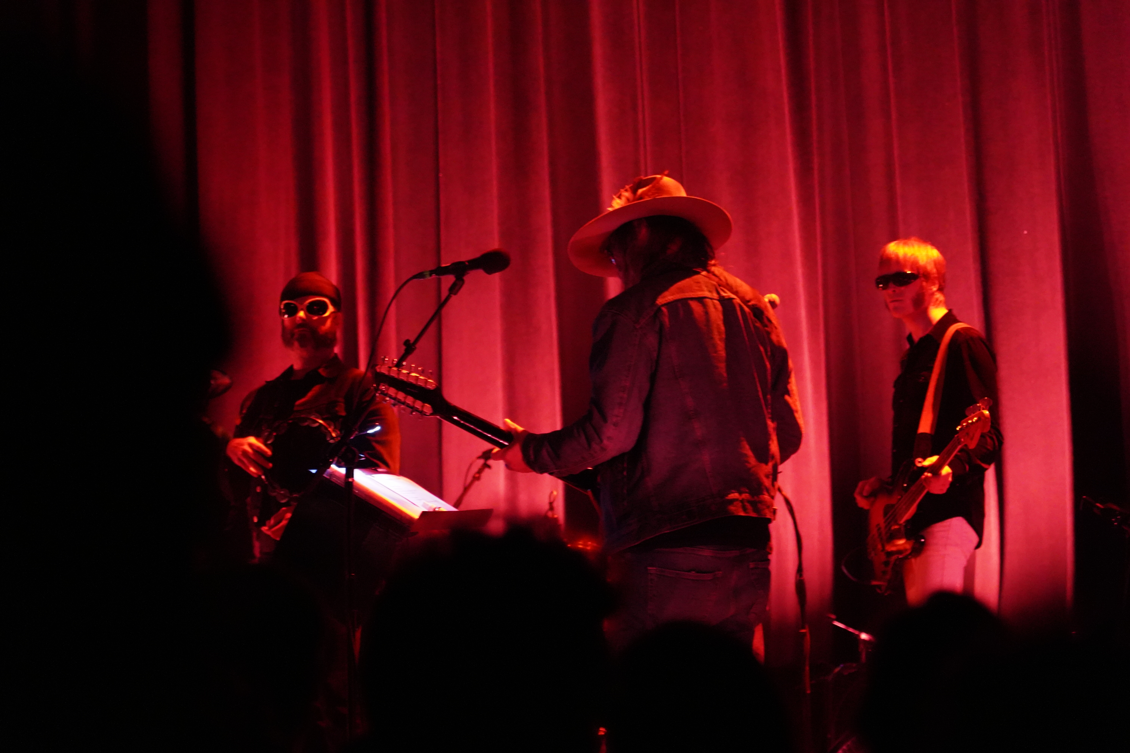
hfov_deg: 19.5
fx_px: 3296
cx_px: 565
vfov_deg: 13.0
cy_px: 376
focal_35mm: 105
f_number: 4
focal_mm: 105
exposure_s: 1/60
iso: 12800
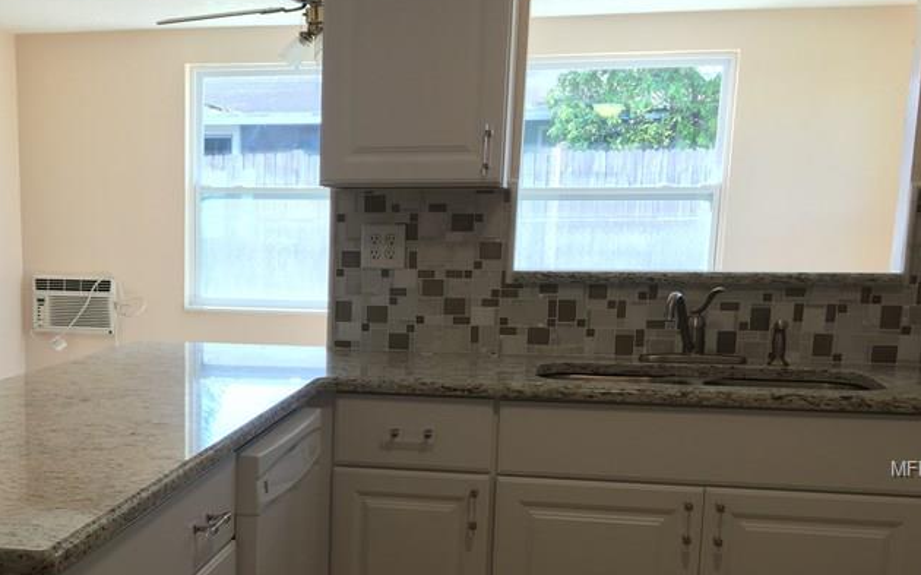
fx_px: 1254
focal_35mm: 50
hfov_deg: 39.2
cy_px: 470
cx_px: 231
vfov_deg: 25.3
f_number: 2.2
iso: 32
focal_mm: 4.15
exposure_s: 1/60
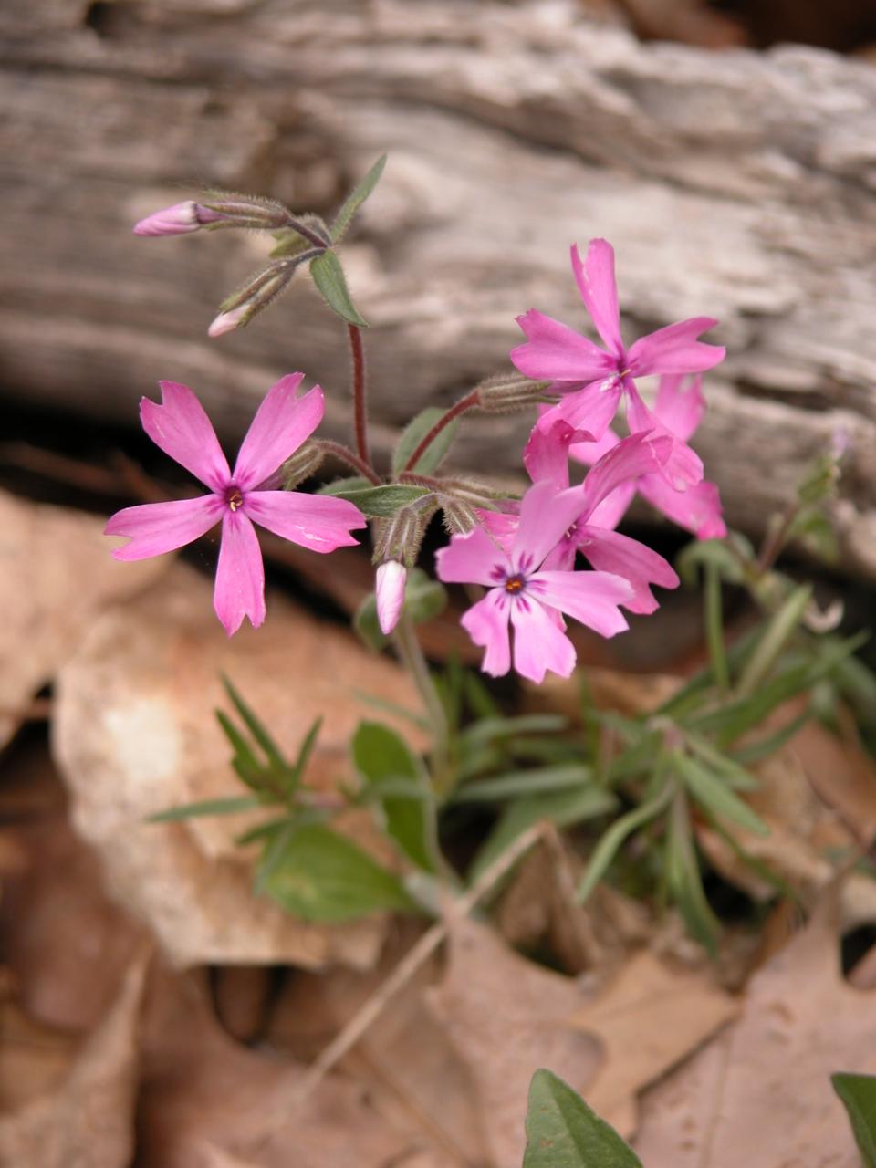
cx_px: 438
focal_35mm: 223
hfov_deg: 6.7
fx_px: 7524
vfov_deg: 8.9
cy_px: 584
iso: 100
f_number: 4.1
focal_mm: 56.7
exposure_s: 1/184
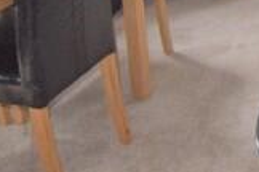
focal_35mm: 95
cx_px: 328
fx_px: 683
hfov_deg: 19.9
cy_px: -88
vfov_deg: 13.5
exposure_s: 1/80
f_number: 4.5
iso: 800
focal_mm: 10
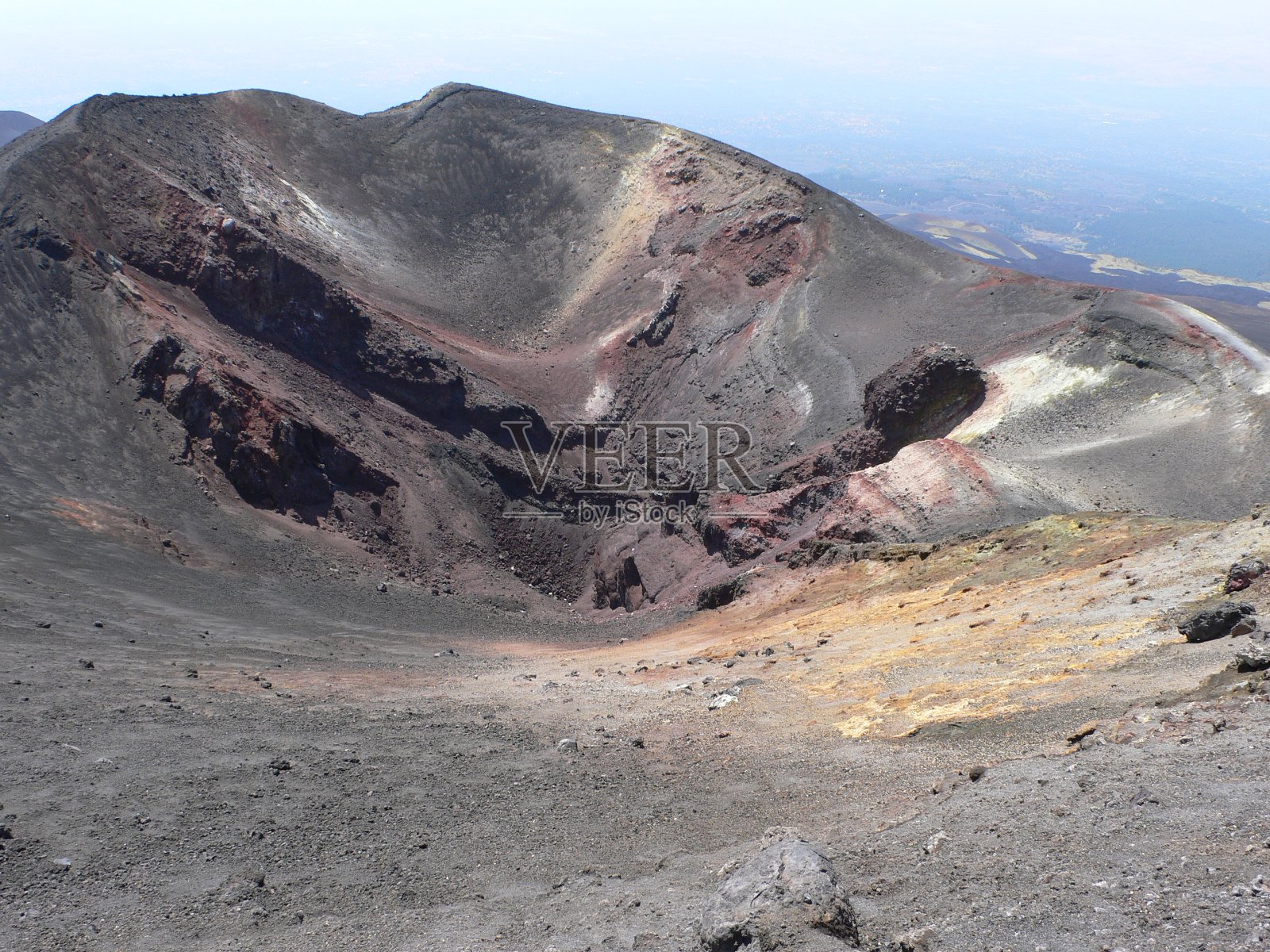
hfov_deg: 54.0
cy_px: 476
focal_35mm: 34
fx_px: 1247
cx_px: 635
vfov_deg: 41.8
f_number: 4
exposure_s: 1/250
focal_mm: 6.3
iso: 80
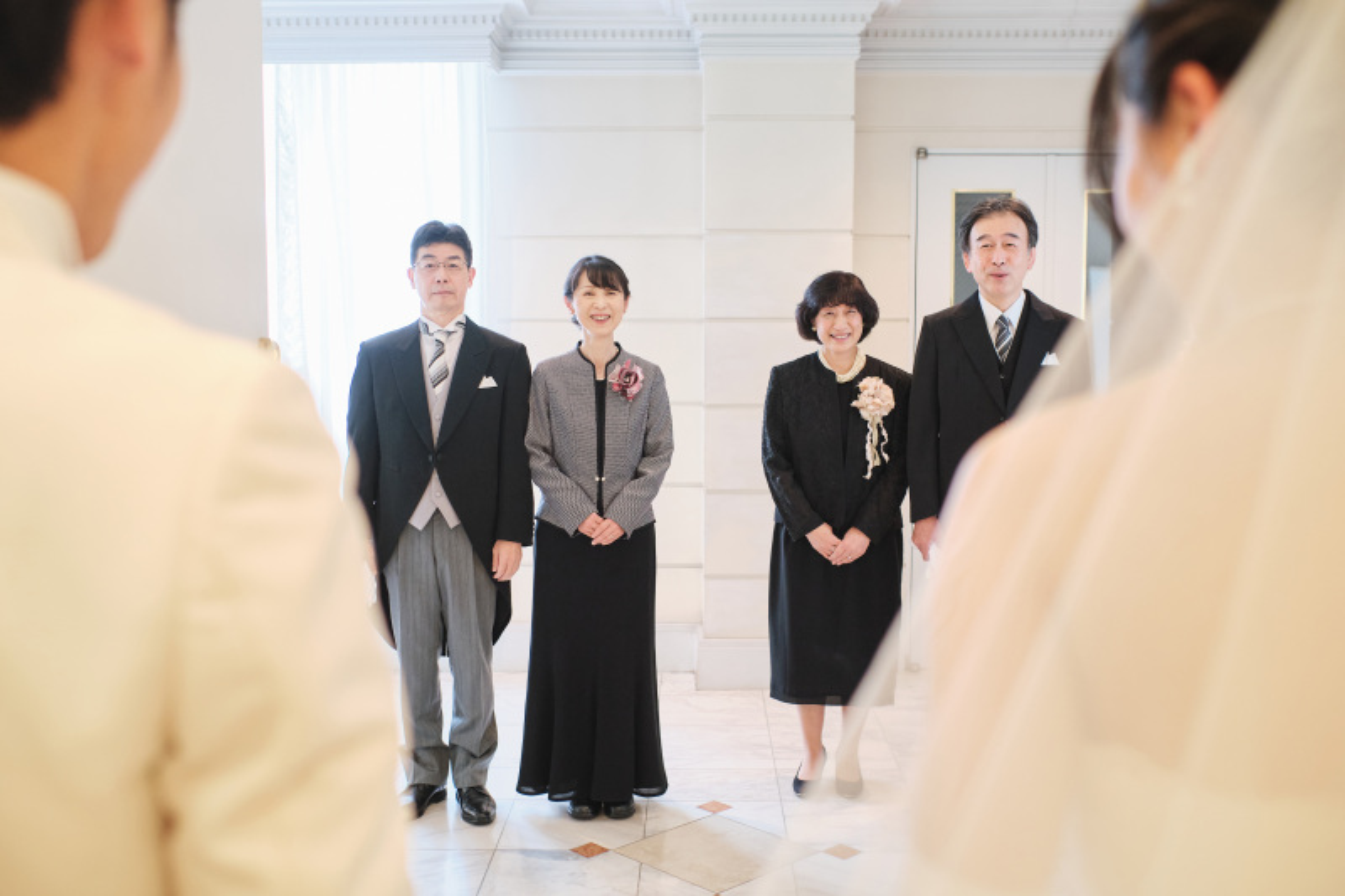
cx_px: 672
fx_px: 1307
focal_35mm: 35
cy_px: 448
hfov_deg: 54.4
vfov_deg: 37.8
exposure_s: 1/160
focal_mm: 23
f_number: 2.2
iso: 1250
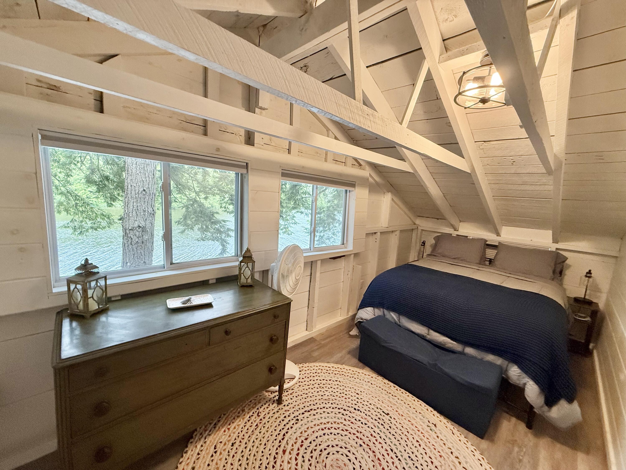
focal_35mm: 14
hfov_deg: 102.1
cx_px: 313
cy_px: 235
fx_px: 253
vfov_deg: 85.7
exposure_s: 1/120
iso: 320
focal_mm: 2.22
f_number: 2.2
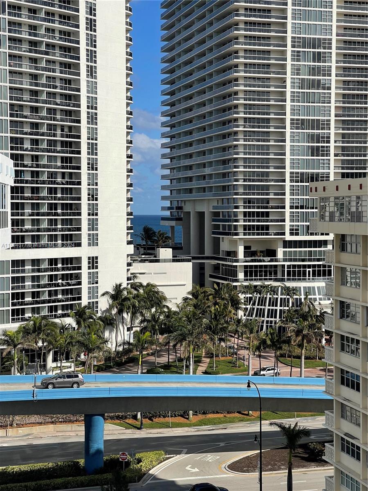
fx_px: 907
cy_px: 246
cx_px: 184
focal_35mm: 64
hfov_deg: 22.9
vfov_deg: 30.3
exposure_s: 1/2096
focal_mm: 7.5
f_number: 2.2
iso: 20
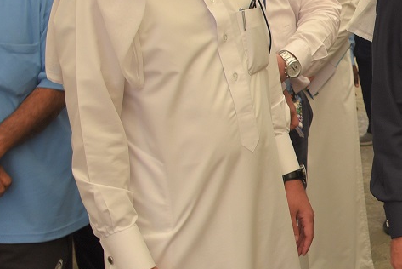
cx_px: 563
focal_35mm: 89
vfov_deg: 15.4
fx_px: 994
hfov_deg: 20.3
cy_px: 130
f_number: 5
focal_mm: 28
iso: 400
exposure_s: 1/100
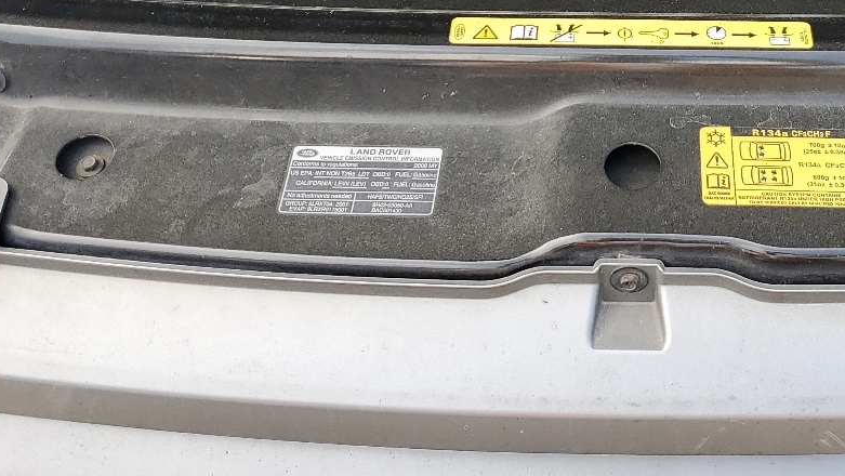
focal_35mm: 58
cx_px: 630
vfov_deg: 20.1
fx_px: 1300
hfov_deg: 35.2
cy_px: 0
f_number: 1.5
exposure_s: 1/385
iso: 50
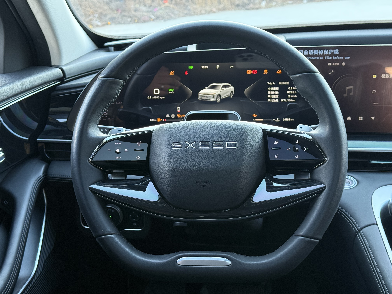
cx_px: 196
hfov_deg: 39.7
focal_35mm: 48
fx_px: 544
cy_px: 147
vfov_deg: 30.3
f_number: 1.78
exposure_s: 1/60
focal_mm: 6.76
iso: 200
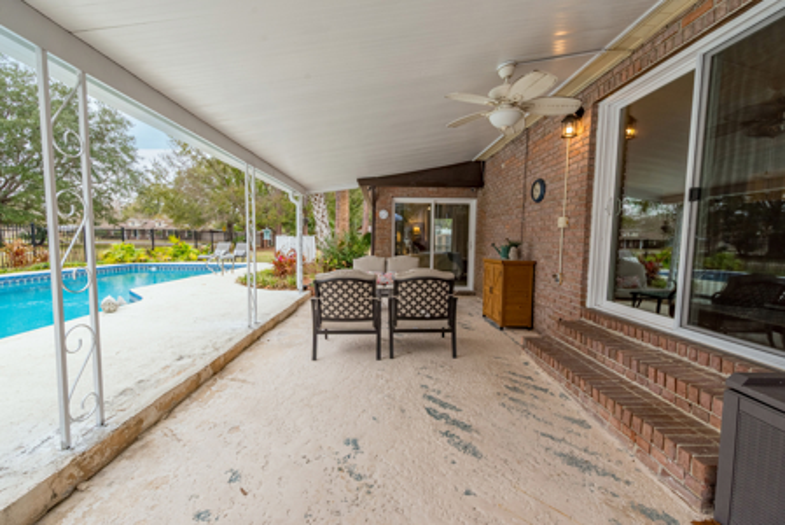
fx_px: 305
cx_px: 392
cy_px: 262
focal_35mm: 14
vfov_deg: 81.3
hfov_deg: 104.2
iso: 400
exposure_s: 1/800
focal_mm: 14
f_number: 9
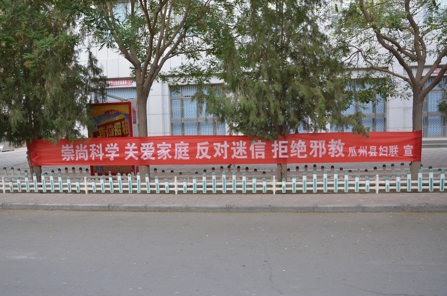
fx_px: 390
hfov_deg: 59.6
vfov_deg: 41.5
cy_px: 148
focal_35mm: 32
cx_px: 224
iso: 400
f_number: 5
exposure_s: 1/100
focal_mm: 21
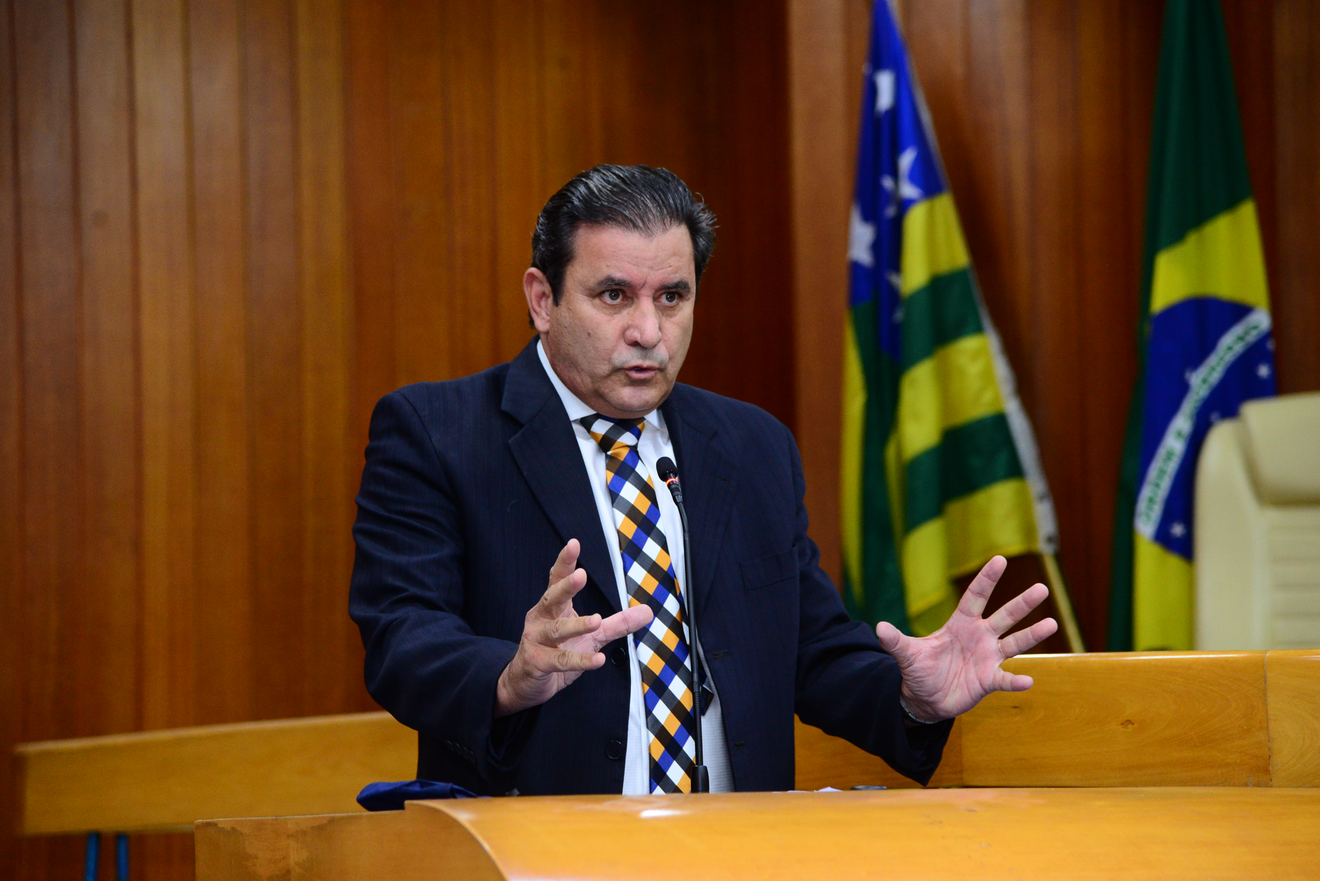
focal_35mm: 120
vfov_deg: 11.4
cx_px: 660
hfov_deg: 17.1
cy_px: 440
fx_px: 4401
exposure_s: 1/60
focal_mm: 120
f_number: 4.5
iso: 2000
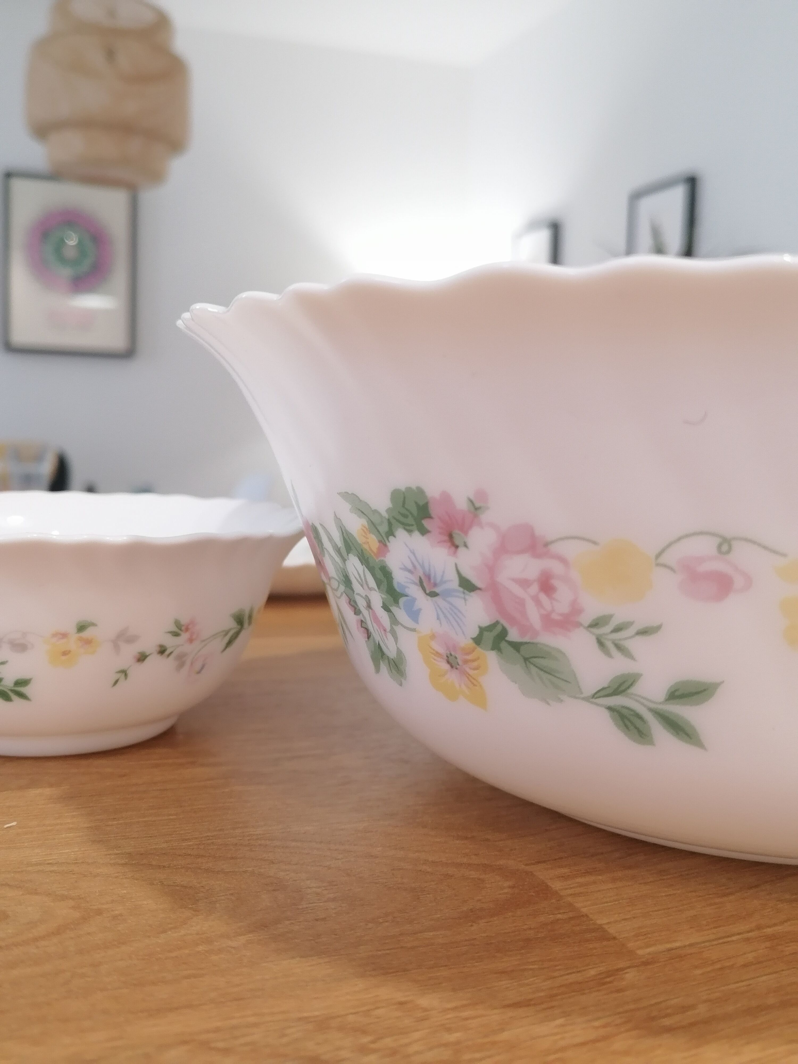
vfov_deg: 54.0
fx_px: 1045
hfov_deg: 41.8
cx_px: 399
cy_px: 532
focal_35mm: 34
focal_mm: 5.4
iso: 200
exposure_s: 1/33.3
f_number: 1.8
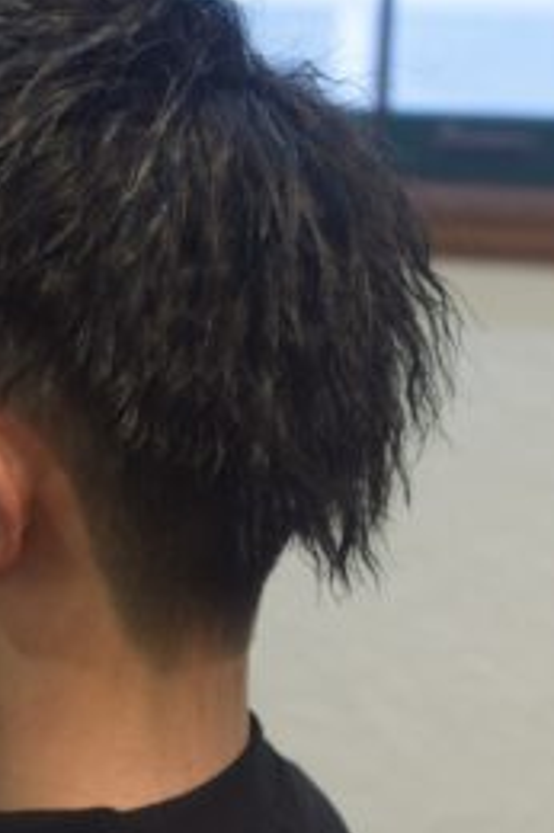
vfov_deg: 22.4
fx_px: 2100
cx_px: 144
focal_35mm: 91
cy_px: 365
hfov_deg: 15.0
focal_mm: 35
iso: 1000
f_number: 2.8
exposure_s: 1/100
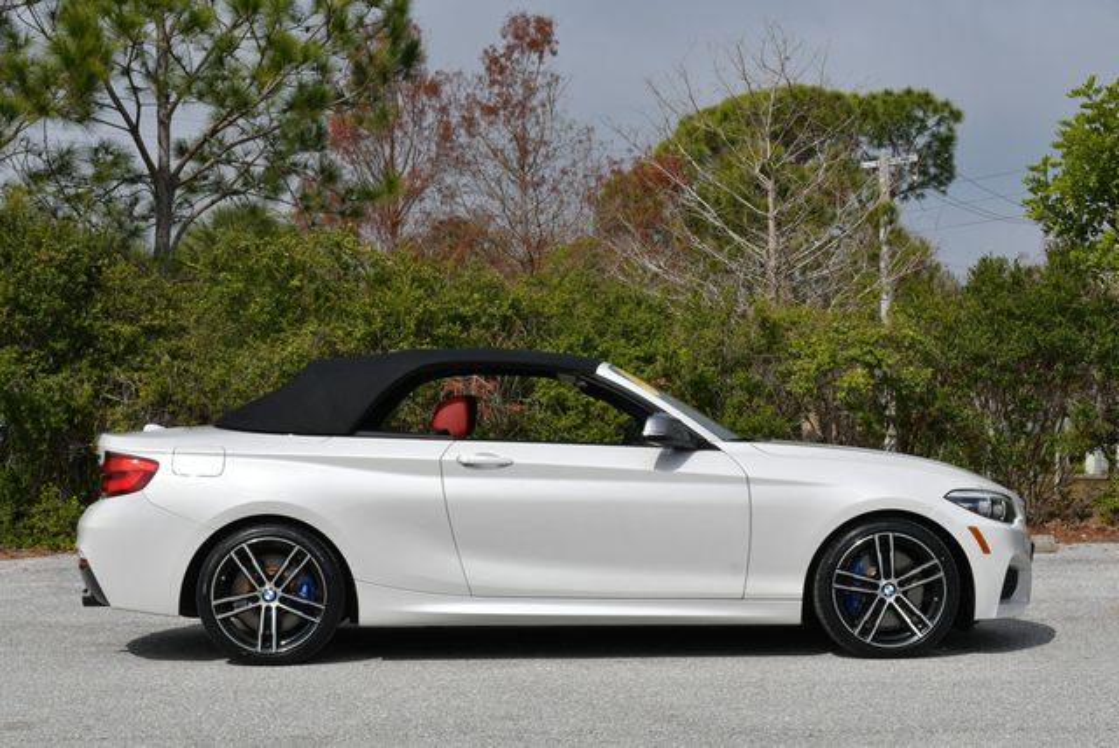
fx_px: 1991
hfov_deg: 31.4
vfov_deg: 21.3
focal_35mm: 64
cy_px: 374
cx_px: 560
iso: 100
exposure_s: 1/400
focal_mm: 32
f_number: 10
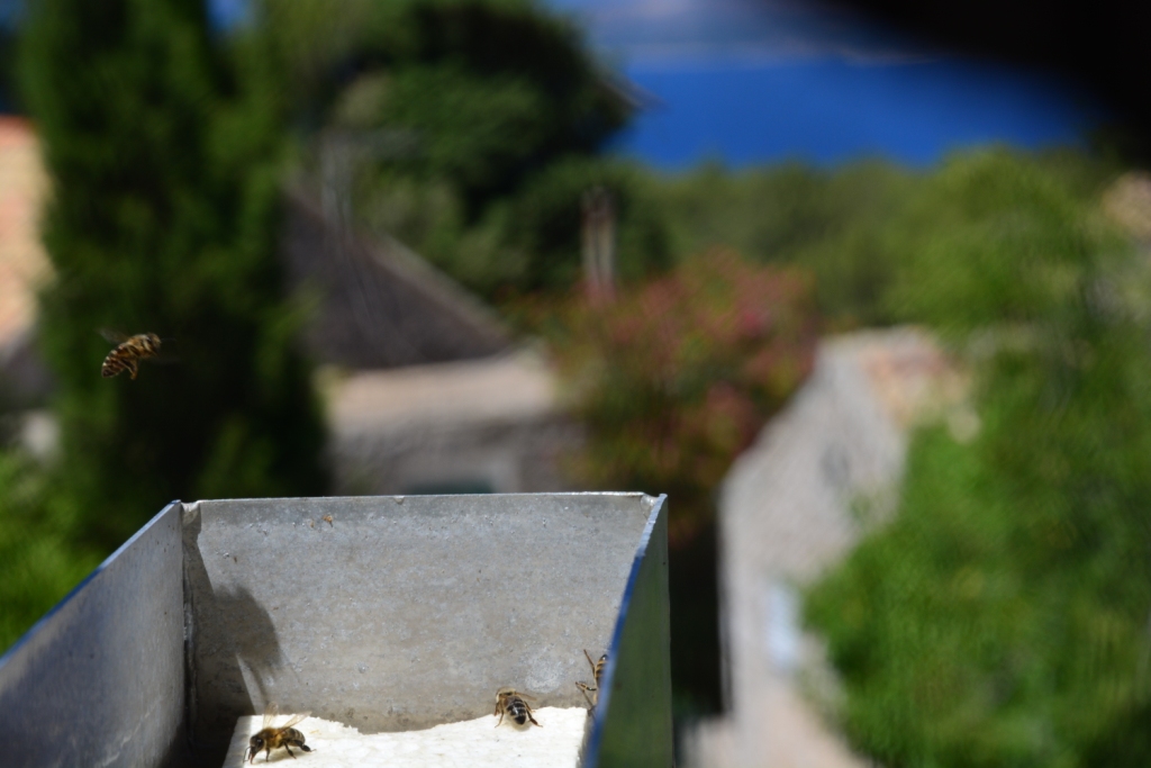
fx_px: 5036
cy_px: 384
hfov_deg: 13.0
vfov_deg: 8.7
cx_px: 576
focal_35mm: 158
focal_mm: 105
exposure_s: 1/100
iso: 200
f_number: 11
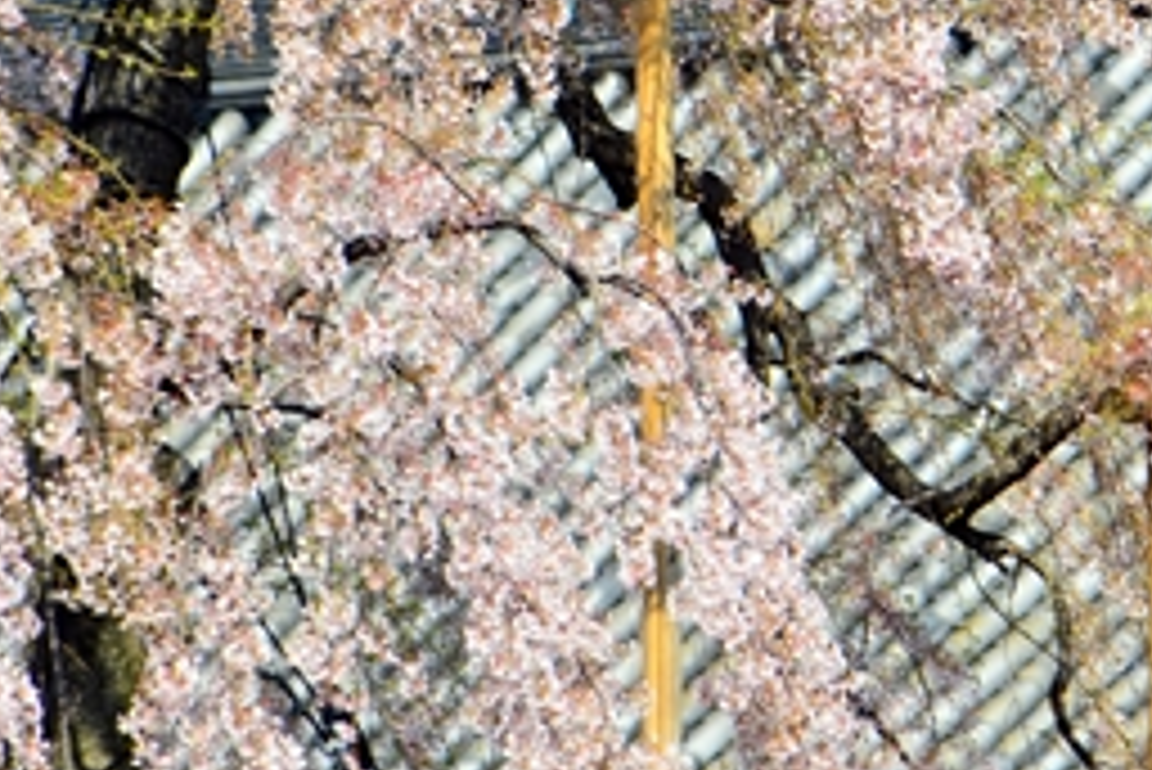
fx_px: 30000
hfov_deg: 2.2
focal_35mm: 937
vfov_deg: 1.5
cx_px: 711
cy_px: -54
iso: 400
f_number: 10
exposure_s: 1/400
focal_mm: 300
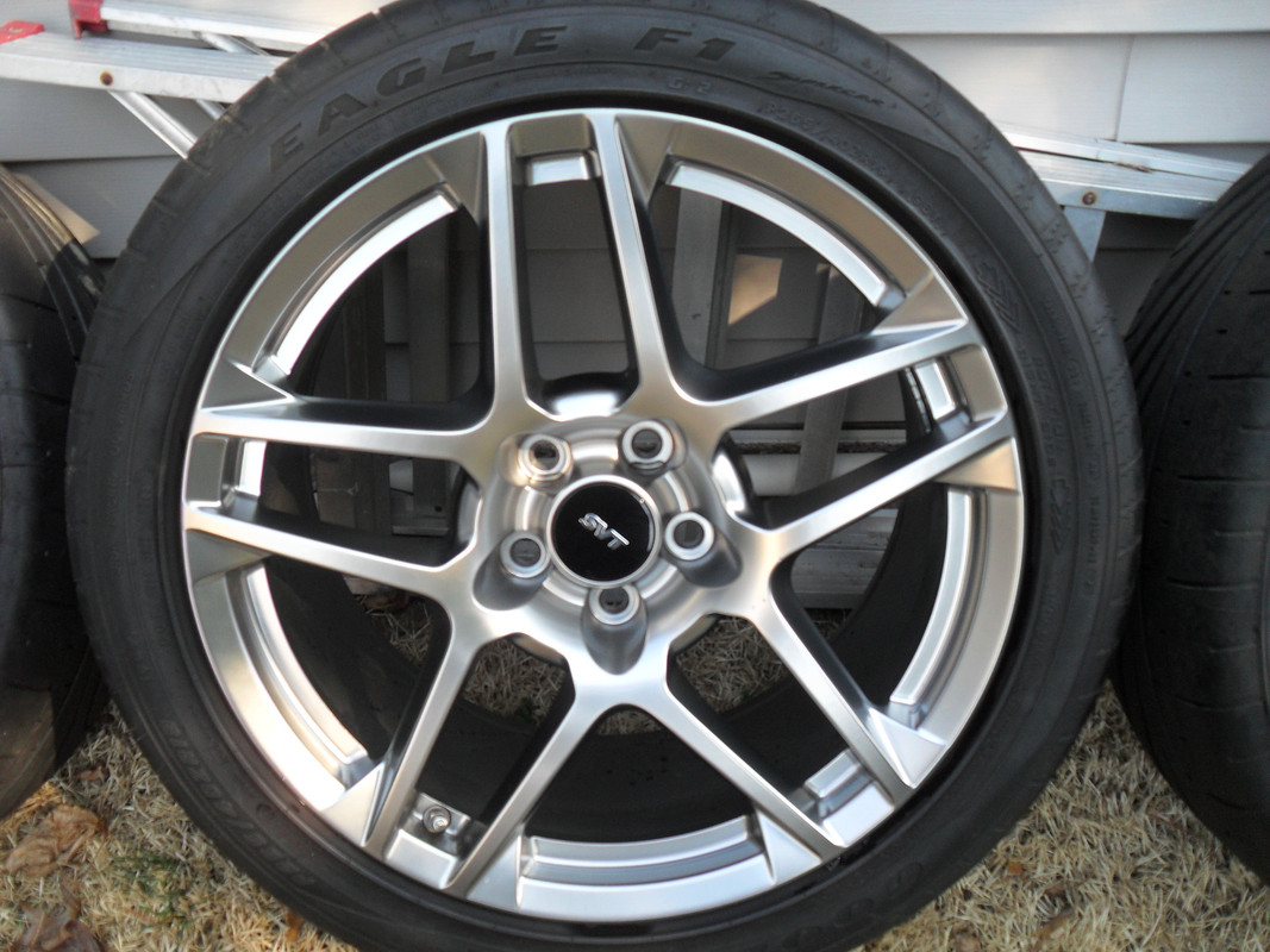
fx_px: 1284
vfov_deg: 40.7
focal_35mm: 35
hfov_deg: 52.6
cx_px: 635
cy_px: 476
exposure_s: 1/90
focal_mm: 6.2
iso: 100
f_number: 2.8
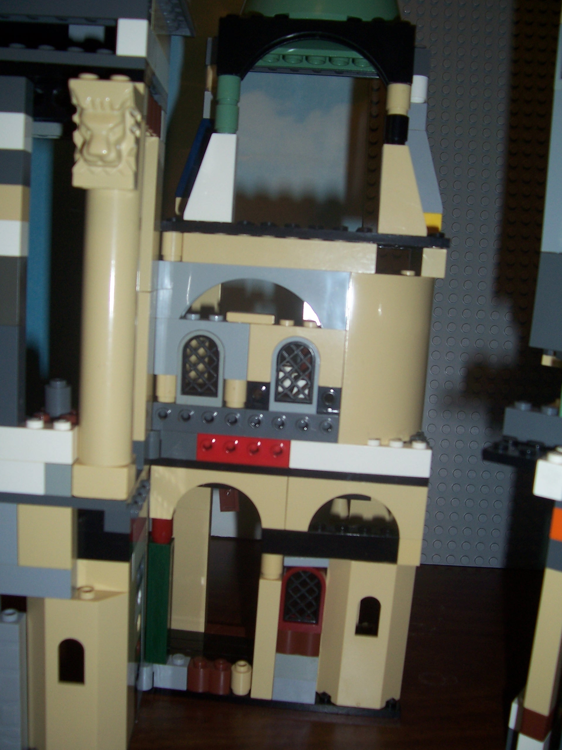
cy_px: 375
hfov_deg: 41.8
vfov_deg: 54.0
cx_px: 281
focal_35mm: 34
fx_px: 736
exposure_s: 1/60
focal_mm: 5.6
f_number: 2.7
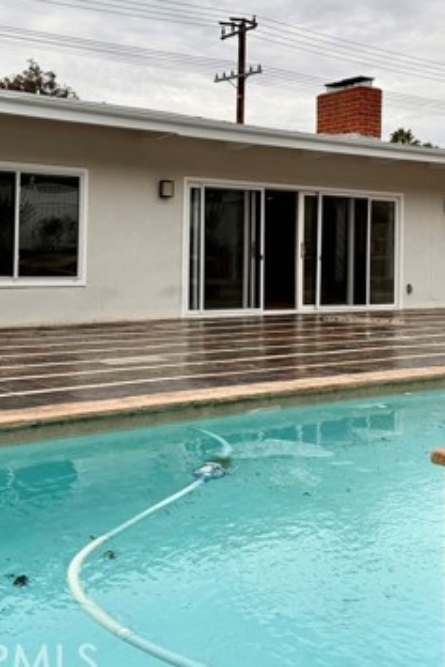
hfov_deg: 29.8
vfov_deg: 43.1
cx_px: 270
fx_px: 833
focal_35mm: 45
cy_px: 237
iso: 80
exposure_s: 1/3759
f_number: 1.78
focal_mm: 6.76
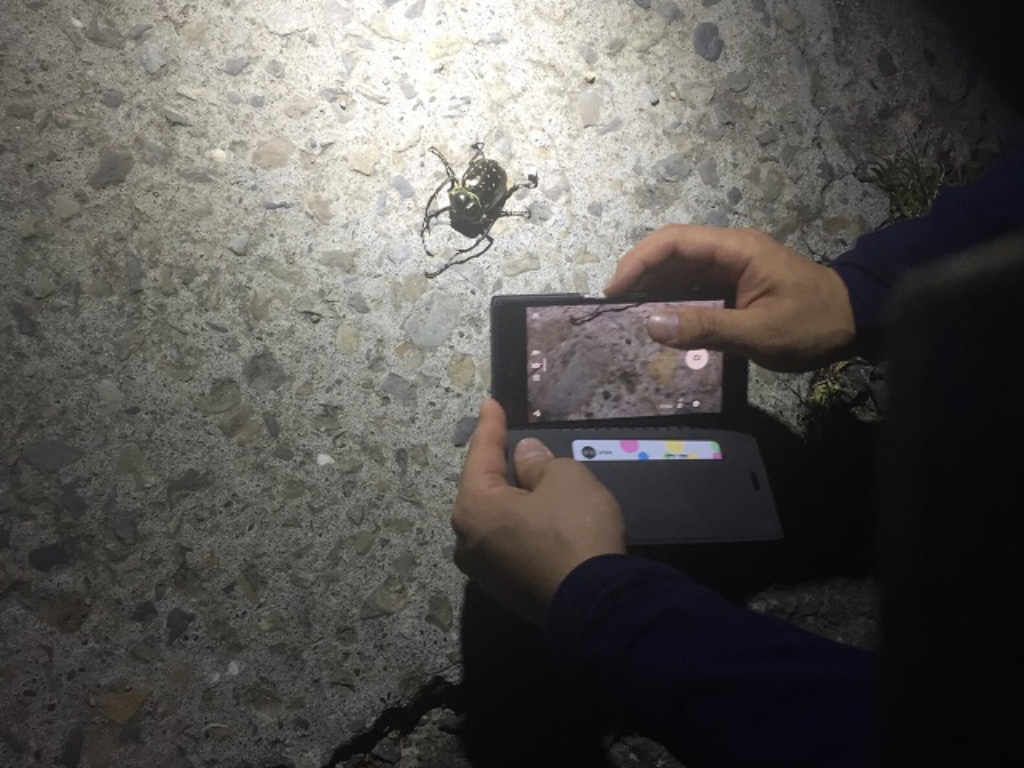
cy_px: 384
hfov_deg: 61.7
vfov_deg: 48.2
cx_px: 512
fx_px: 858
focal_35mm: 29
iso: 32
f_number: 2.2
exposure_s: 1/40
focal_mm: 4.15
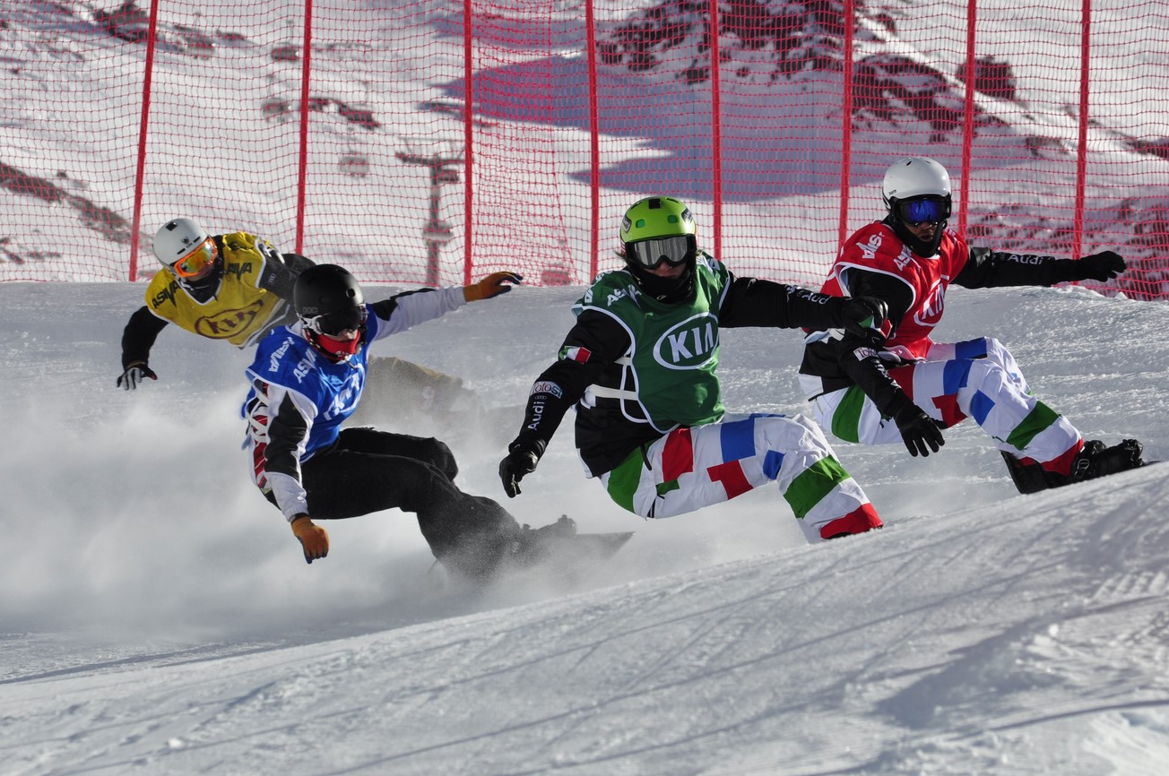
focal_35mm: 318
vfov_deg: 4.3
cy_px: 435
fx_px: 10313
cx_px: 537
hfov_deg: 6.5
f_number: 11
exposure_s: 1/500
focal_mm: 170
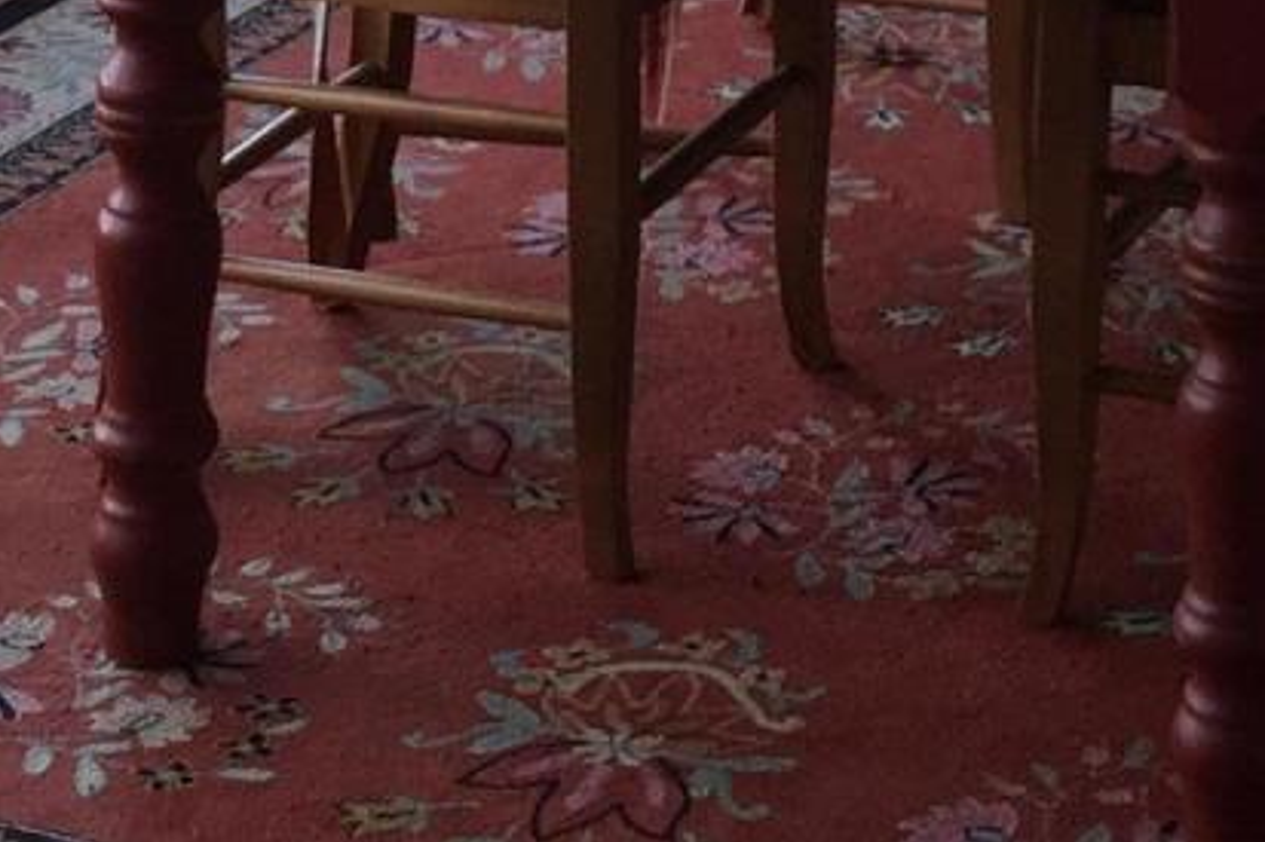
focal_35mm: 146
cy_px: -1188
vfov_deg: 8.6
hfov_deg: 14.1
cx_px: 775
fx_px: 5128
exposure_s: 1/40
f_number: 2.2
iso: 32
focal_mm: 4.15
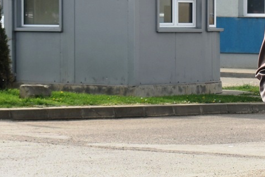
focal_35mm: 204
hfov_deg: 10.0
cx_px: 285
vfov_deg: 6.7
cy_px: 105
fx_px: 1502
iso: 100
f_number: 8
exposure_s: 1/250
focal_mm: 42
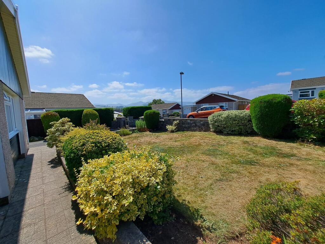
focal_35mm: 13
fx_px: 122
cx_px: 162
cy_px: 122
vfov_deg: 89.9
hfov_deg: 106.2
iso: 50
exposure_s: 1/1650
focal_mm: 1.74
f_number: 2.2
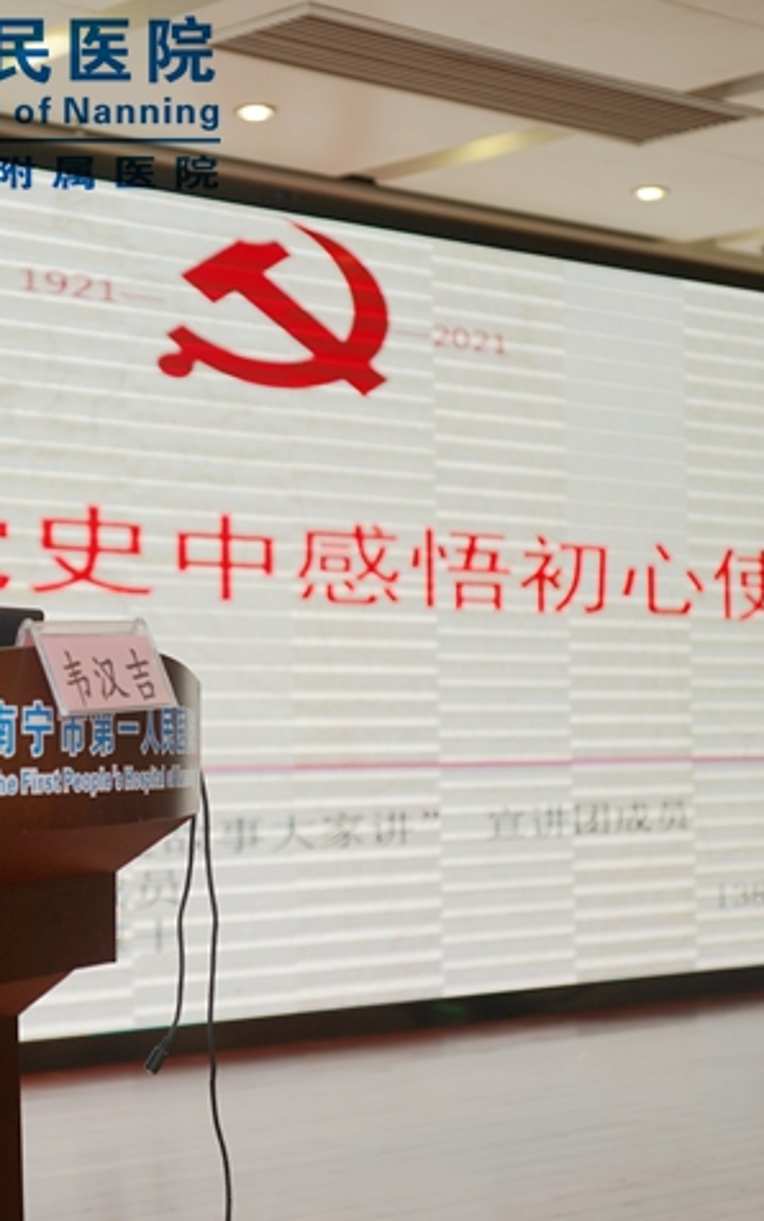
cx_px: 103
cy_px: 613
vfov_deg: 26.8
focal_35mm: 77
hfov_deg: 16.8
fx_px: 2562
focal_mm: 50
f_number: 2.8
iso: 250
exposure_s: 1/250
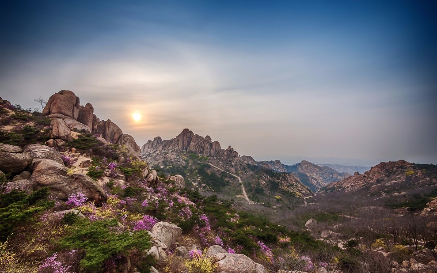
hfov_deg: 101.5
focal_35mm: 15
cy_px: 152
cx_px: 220
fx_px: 179
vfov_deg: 74.5
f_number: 8
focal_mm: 7
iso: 200
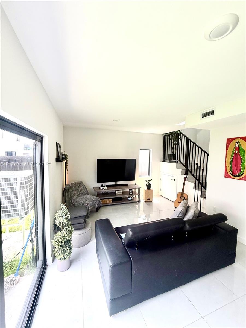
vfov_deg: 102.1
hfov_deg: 85.7
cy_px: 164
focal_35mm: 14
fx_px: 133
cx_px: 123
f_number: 2.2
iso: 125
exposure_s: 1/99
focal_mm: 2.22
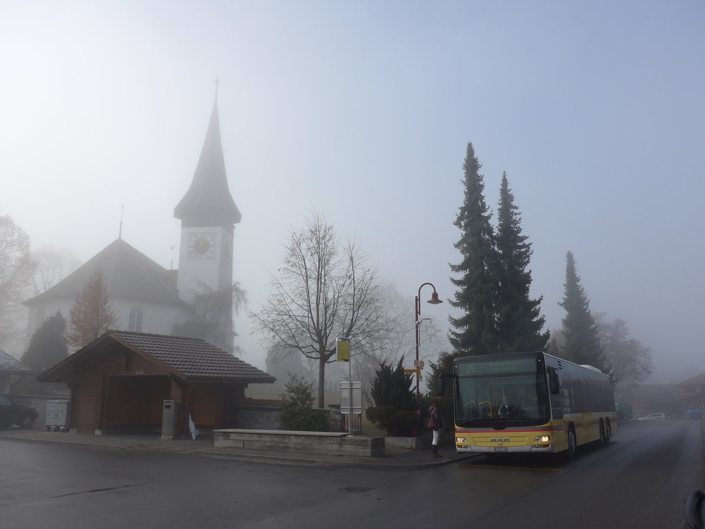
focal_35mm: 29
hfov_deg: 61.7
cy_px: 264
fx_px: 591
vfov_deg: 48.2
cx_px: 352
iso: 80
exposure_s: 1/1300
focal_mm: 6
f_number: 2.8
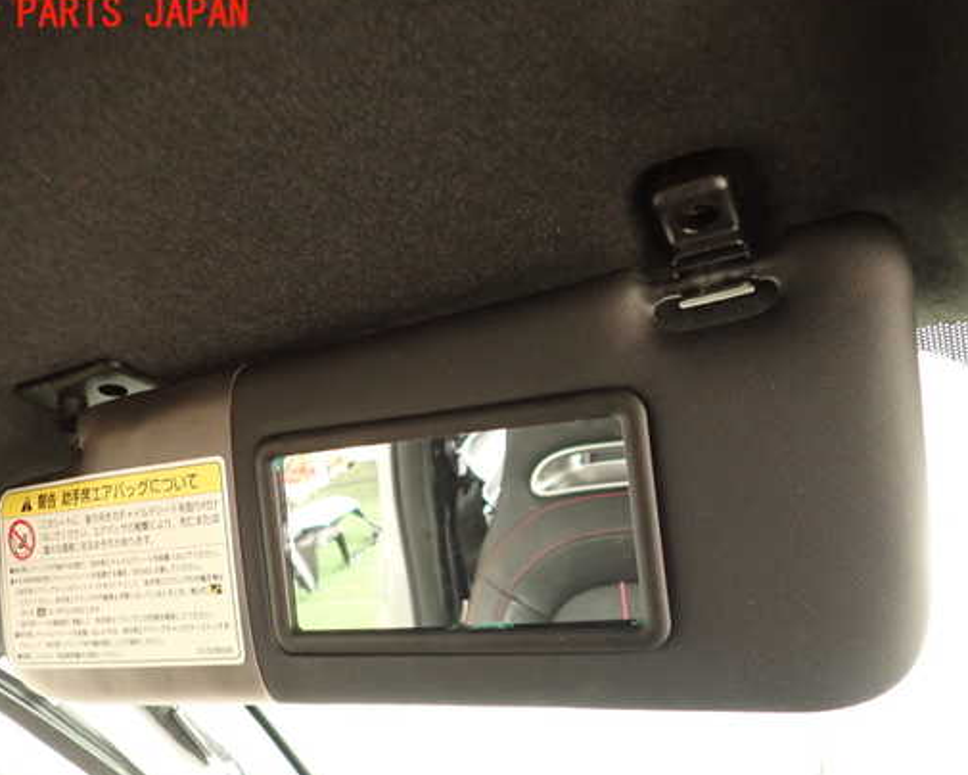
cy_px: 422
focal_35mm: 29
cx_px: 475
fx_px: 831
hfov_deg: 60.4
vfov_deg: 49.9
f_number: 2
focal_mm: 4.5
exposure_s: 1/30
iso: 500
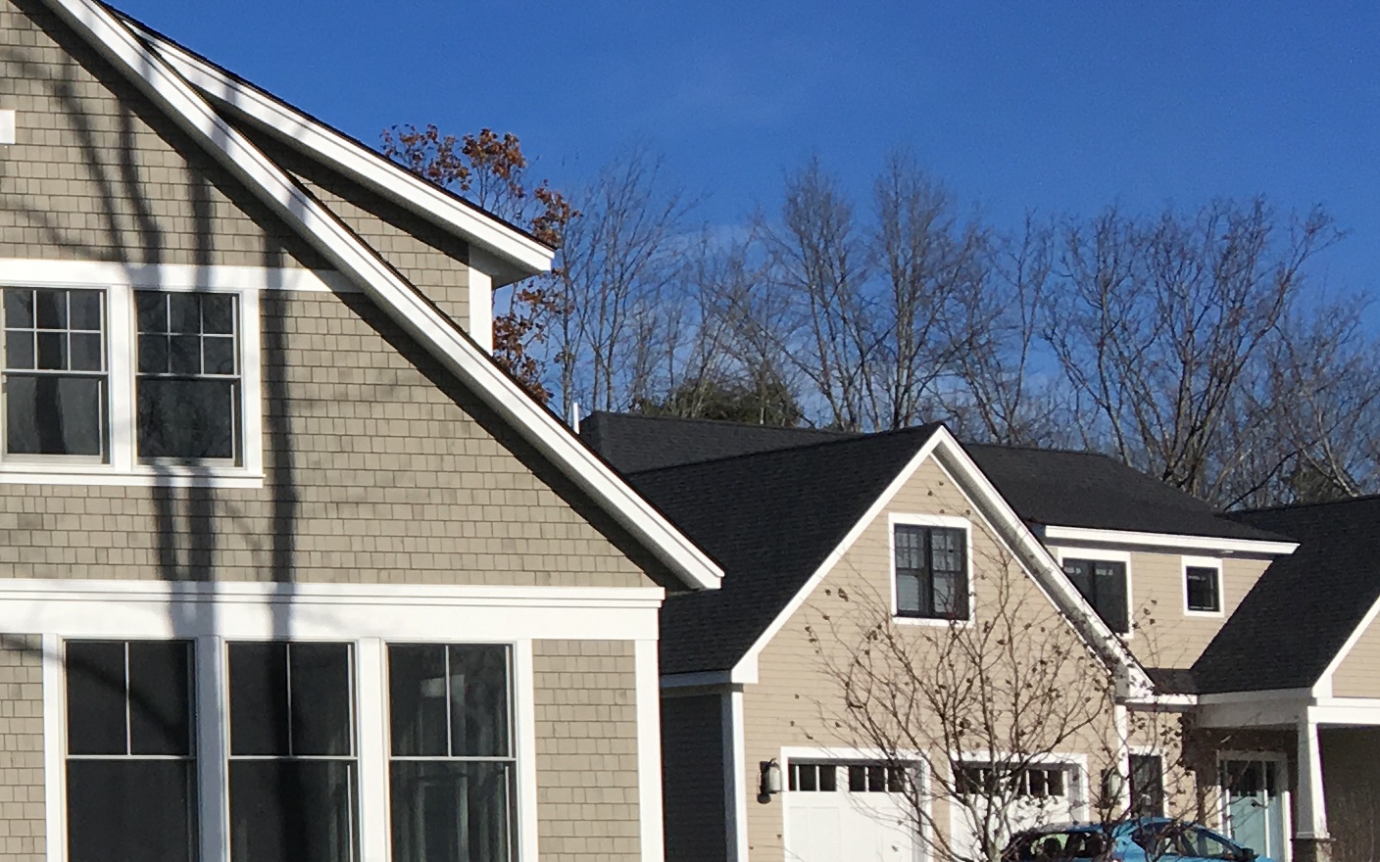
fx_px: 3310
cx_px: -587
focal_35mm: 88
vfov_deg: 14.8
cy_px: 701
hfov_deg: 20.7
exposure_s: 1/3077
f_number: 2.2
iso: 25
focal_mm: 4.15
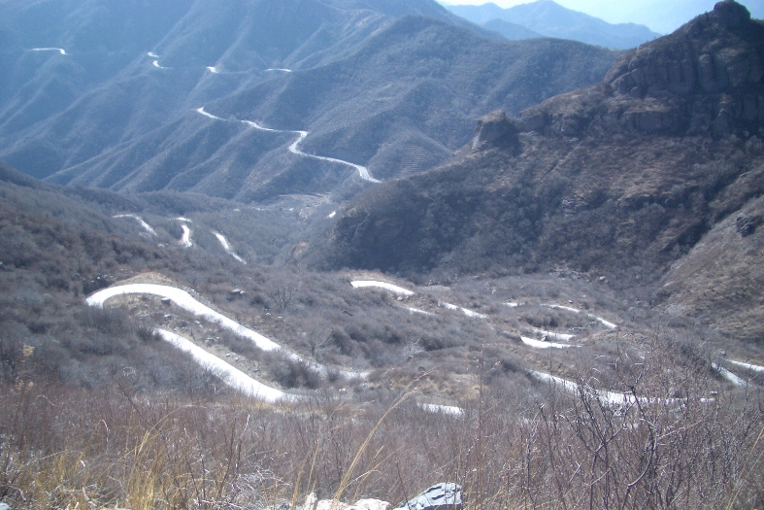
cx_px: 382
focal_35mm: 37
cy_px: 277
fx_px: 785
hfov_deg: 51.9
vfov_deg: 35.9
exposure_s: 1/500
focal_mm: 5.8
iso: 50
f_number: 2.6
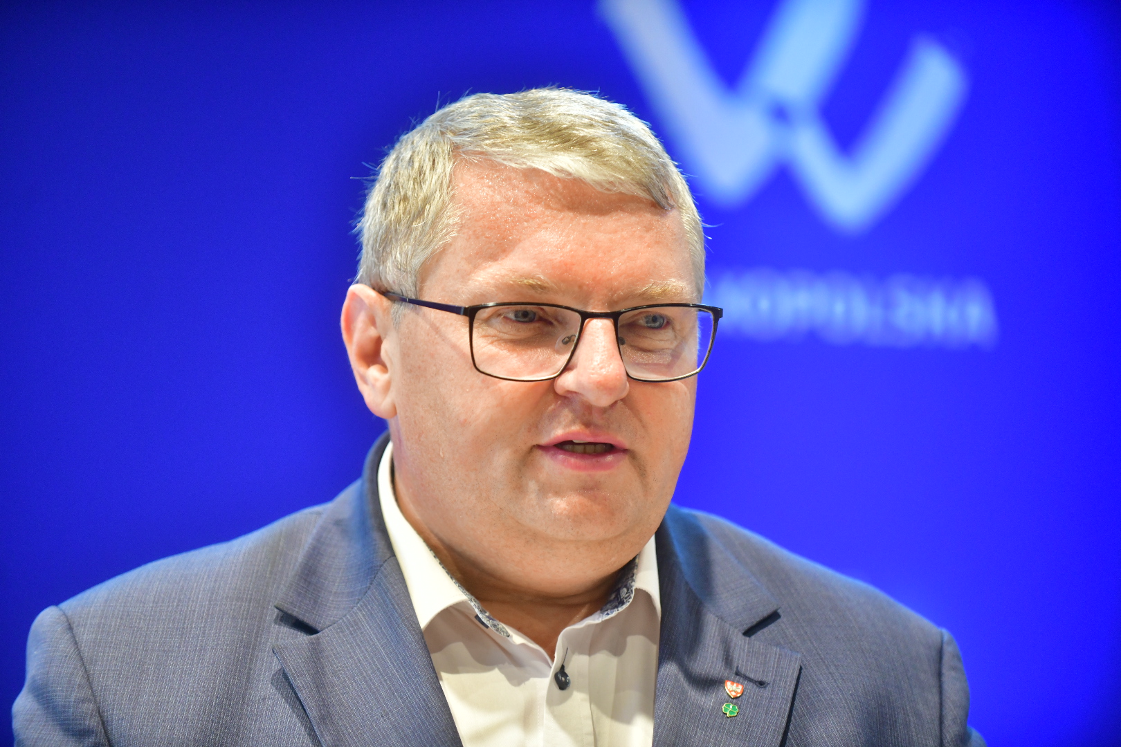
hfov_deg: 13.2
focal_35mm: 155
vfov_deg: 8.9
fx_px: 4826
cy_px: 374
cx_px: 560
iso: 1250
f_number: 2.8
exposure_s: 1/80
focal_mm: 155
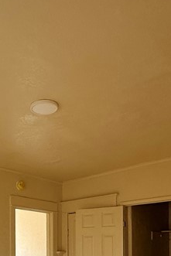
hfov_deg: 29.0
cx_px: 25
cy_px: 249
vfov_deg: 39.1
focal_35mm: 45
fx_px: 320
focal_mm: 2.22
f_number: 2.2
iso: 250
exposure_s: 1/99
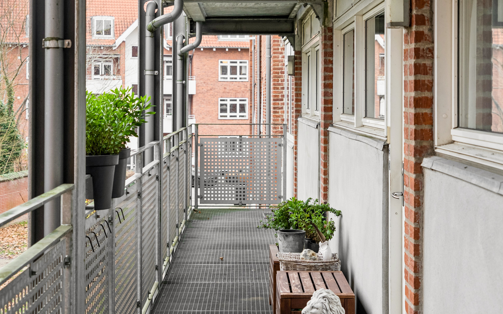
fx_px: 877
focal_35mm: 64
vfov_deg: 20.3
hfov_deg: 32.0
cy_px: 145
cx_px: 246
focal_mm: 55
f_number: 6.7
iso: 1000
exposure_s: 1/60
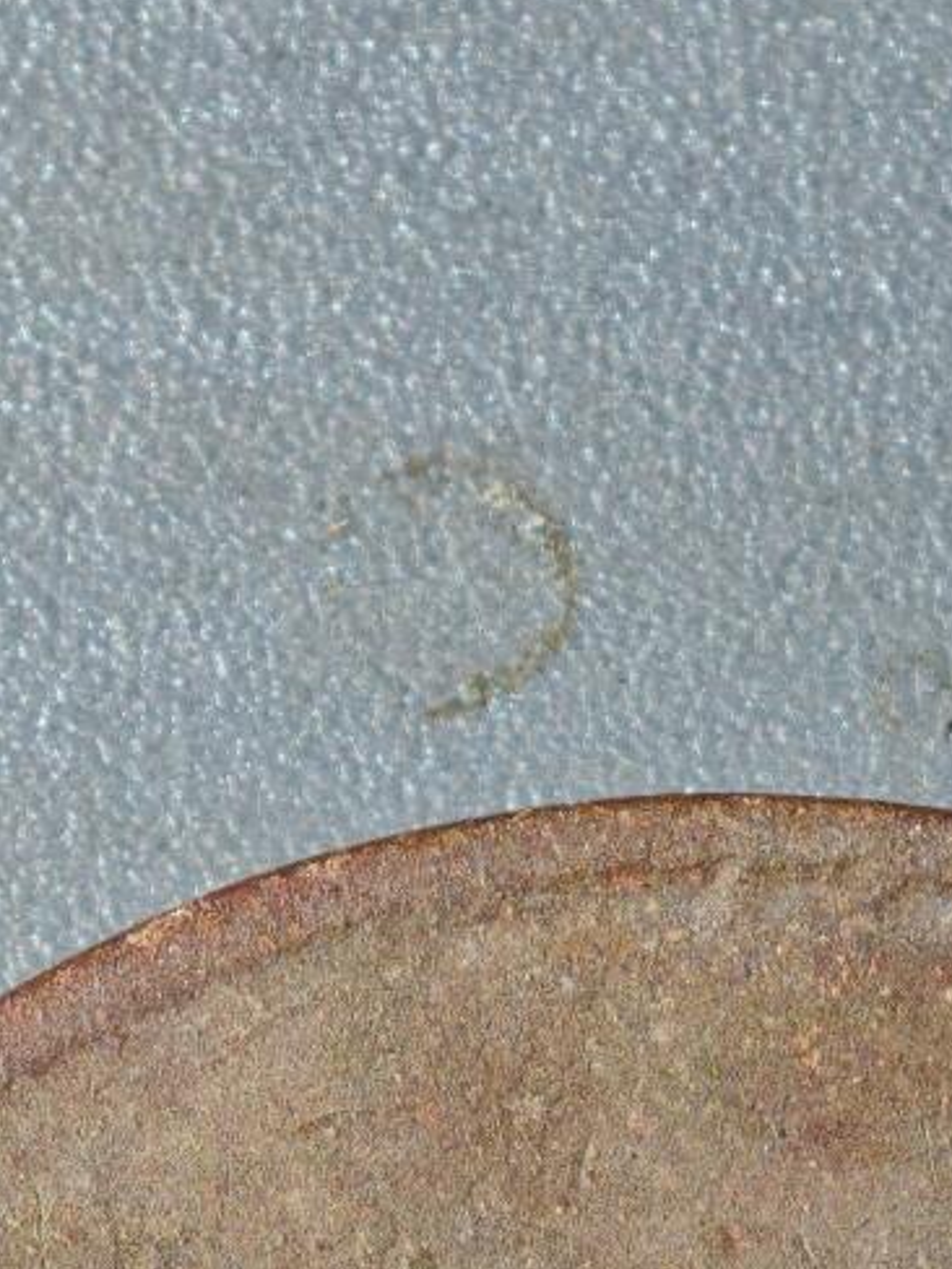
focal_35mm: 336
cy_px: 2158
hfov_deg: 4.4
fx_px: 12321
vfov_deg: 5.8
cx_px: 710
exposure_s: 1/100
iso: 200
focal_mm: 9
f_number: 2
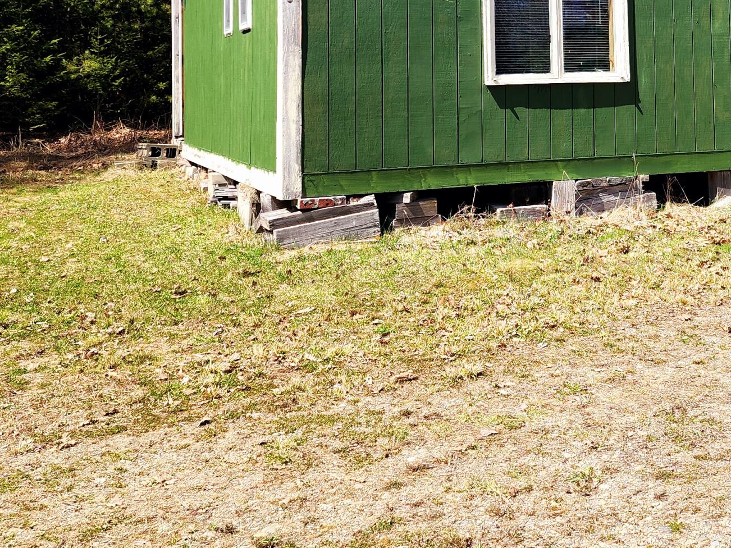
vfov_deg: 26.2
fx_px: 1119
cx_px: 639
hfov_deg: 34.4
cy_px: 14
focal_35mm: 53
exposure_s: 1/673
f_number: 1.8
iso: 12
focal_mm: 6.4
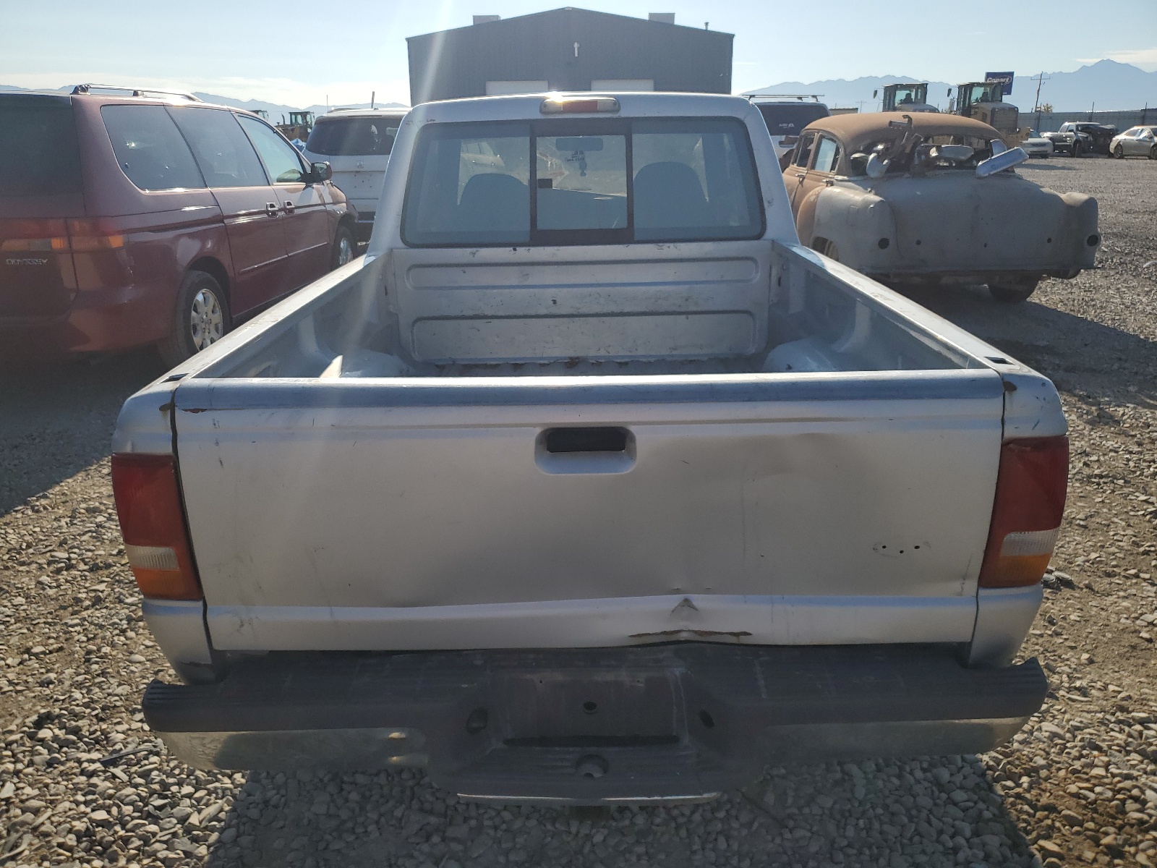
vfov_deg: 53.1
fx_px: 869
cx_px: 578
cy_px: 434
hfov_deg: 67.3
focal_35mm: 26
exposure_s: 1/5000
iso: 50
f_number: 1.5
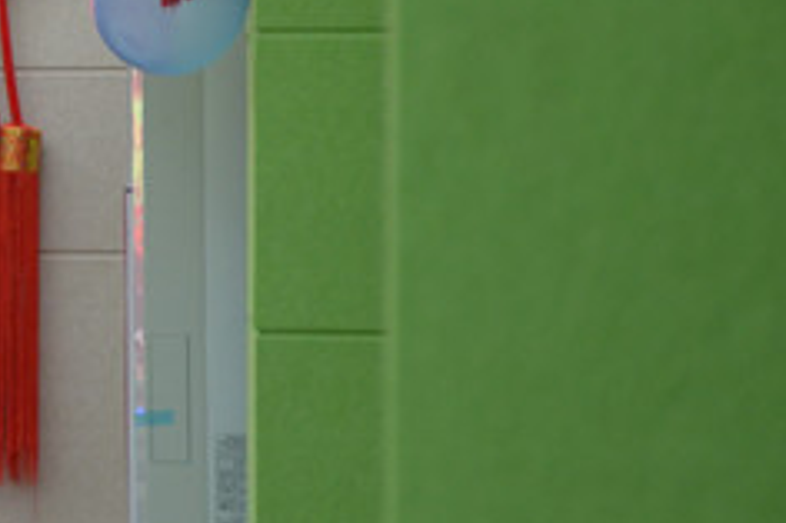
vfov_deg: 3.2
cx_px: -486
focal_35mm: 432
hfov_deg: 4.7
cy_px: 115
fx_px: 9418
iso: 800
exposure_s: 1/100
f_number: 5.3
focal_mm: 85
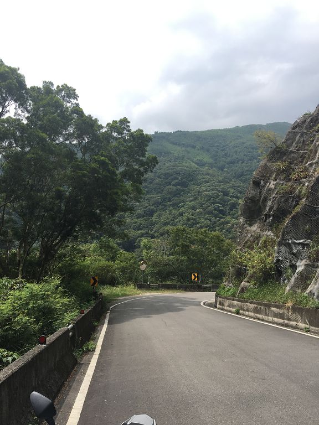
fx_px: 356
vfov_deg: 61.7
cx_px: 160
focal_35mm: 29
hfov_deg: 48.2
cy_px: 212
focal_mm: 4.15
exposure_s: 1/1202
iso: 25
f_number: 2.2
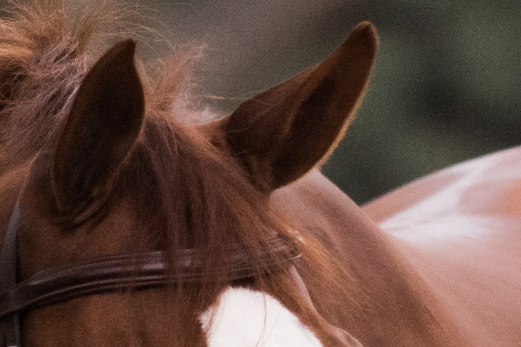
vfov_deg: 1.1
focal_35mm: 1276
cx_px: 710
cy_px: 343
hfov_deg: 1.6
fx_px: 18463
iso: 1000
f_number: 3.5
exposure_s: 1/400
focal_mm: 170
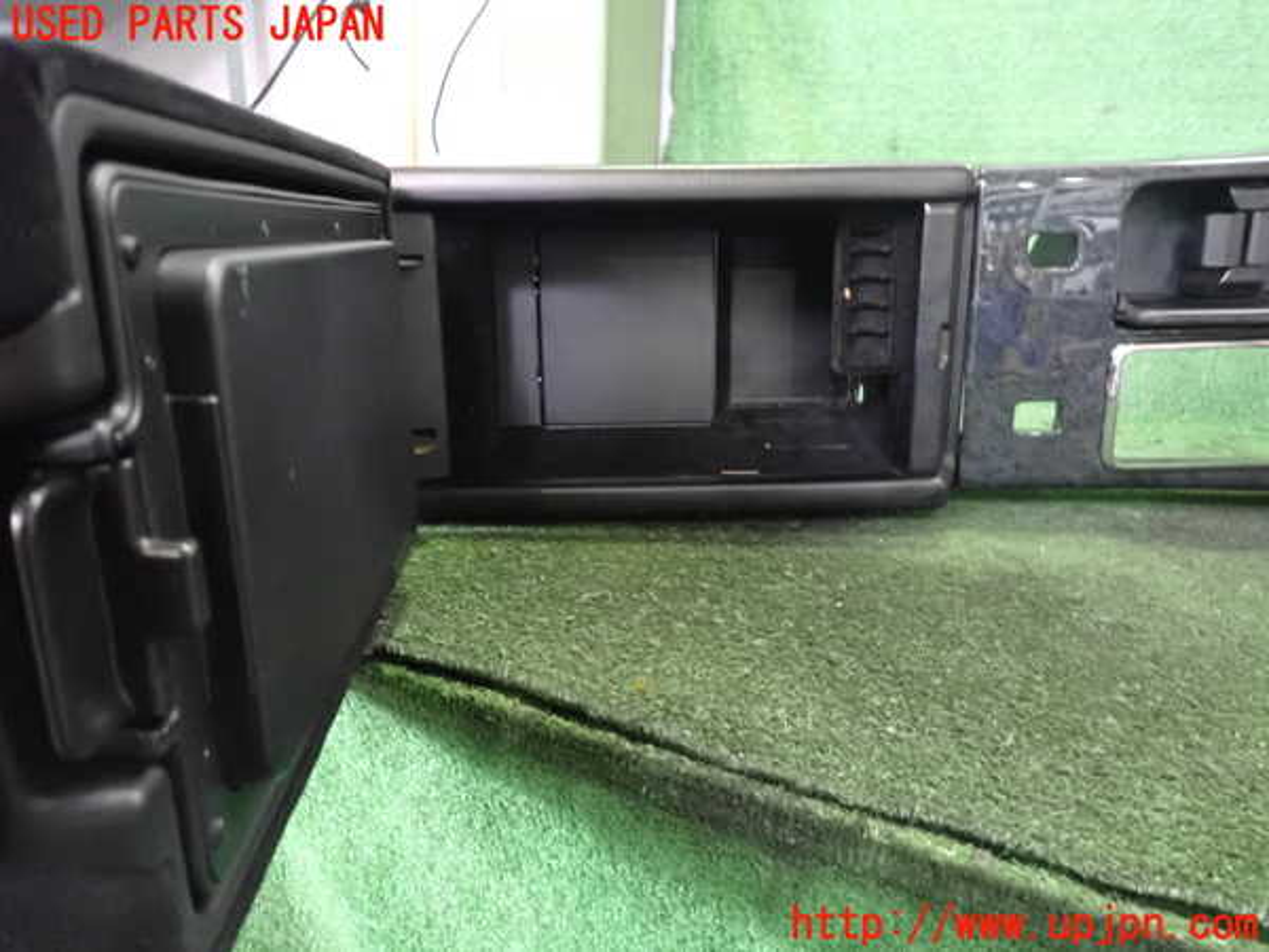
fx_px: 916
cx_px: 634
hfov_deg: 69.4
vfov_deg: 54.9
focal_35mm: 25
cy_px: 476
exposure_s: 1/50
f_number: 2
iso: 1600
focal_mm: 4.5
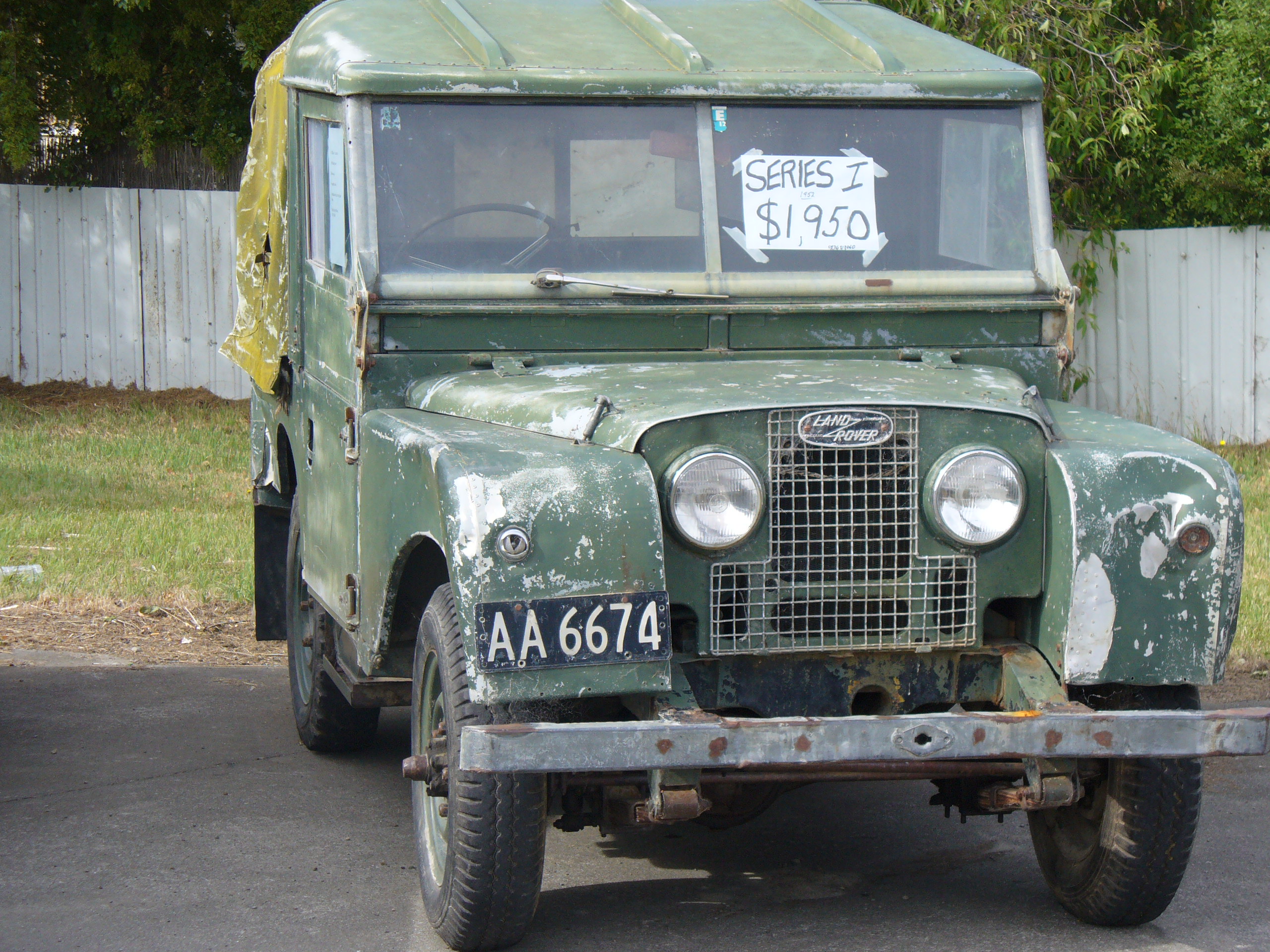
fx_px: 3229
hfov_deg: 22.3
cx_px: 635
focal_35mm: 88
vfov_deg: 16.8
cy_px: 476
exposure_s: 1/500
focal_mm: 14.5
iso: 80
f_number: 3.4
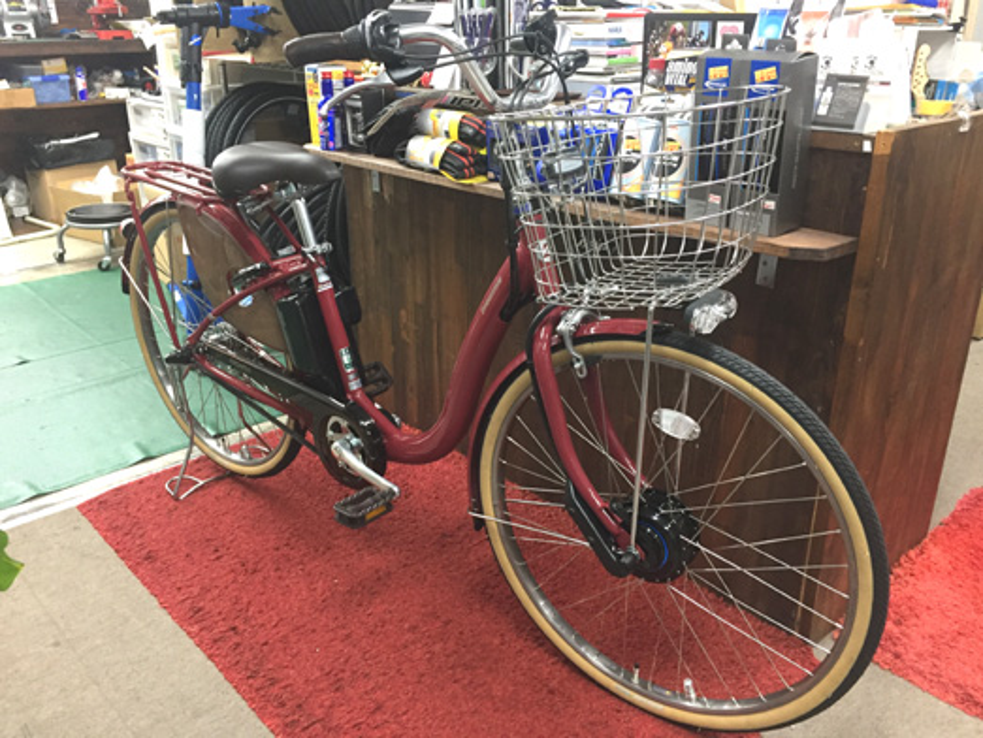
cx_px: 492
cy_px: 369
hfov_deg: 61.6
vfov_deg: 48.3
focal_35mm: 29
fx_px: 824
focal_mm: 4.15
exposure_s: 1/30
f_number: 2.2
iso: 160
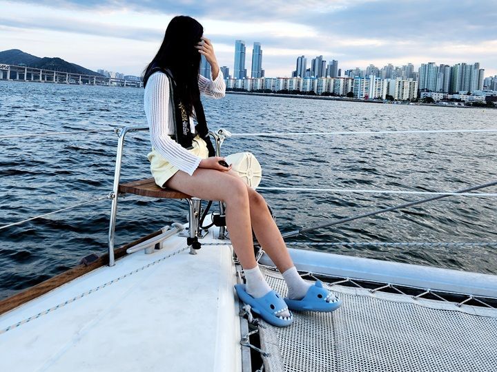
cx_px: 248
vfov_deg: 58.9
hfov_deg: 73.9
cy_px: 186
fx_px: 330
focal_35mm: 23
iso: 20
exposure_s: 1/400
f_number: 1.8
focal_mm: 5.4
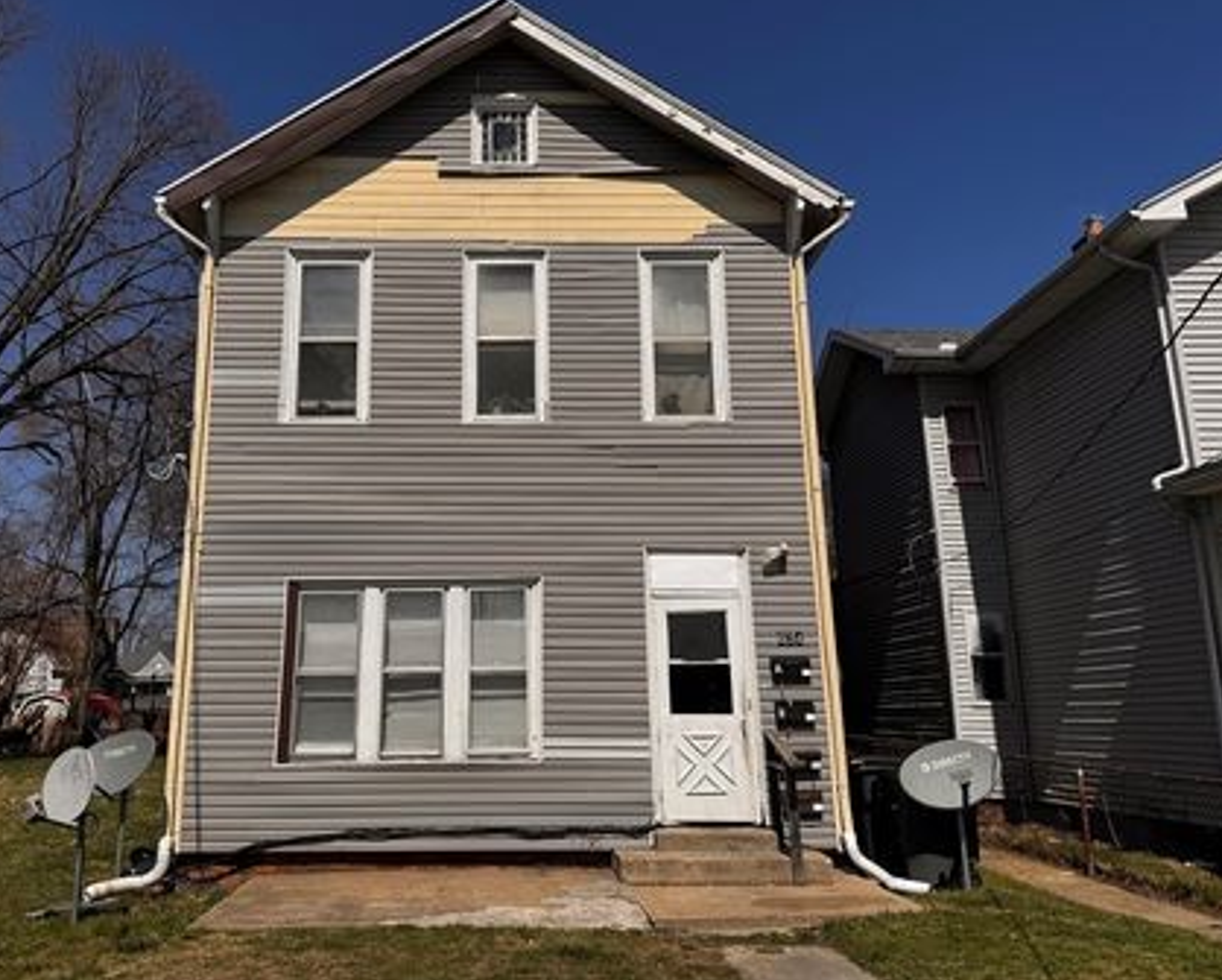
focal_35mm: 28
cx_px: 523
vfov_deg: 51.6
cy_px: 478
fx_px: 1013
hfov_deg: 61.9
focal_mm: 6.76
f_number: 1.78
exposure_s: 1/10417
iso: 80
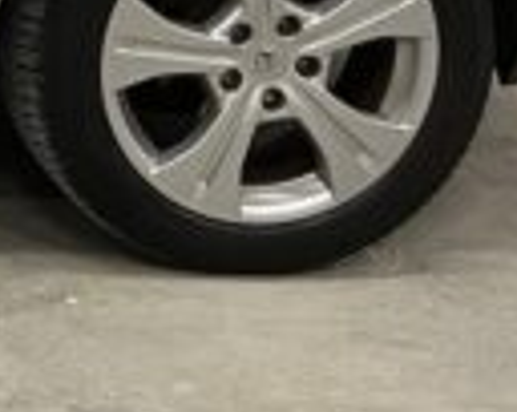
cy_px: -424
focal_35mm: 159
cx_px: -763
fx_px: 2429
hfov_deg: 10.3
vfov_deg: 9.1
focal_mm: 5.7
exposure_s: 1/50
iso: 100
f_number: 1.5
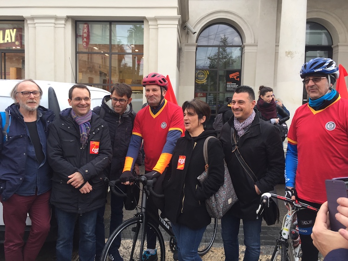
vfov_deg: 48.3
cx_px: 174
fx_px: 292
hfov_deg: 61.6
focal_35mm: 29
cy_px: 130
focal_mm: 4.15
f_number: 2.2
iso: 32
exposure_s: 1/100
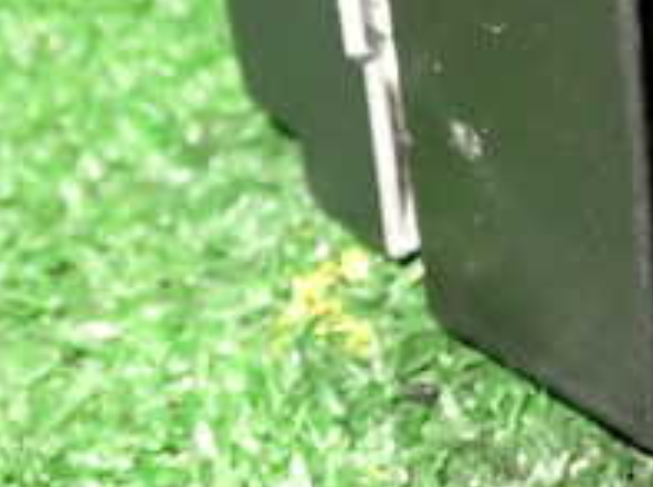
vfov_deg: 12.6
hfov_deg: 16.6
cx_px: 673
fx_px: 2184
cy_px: 53
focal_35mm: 116
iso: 800
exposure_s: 1/30
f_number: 2.7
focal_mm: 6.83
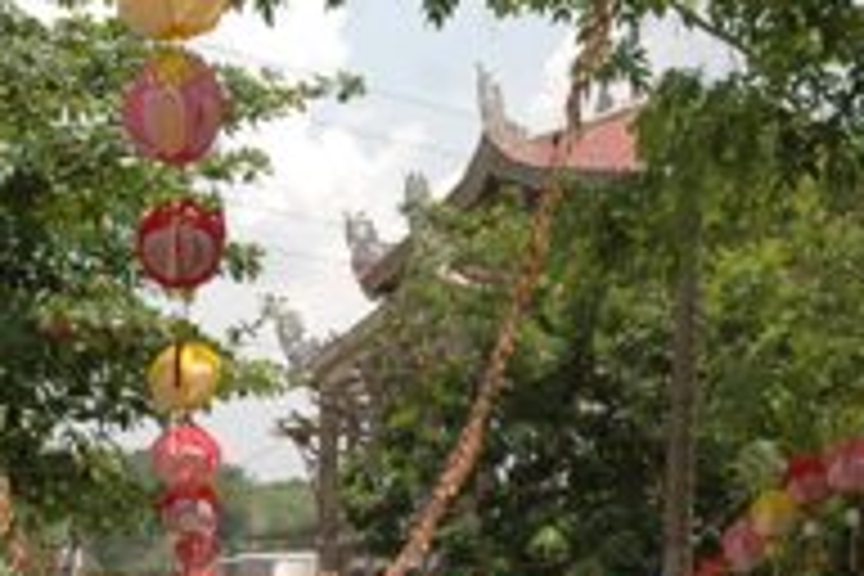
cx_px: 288
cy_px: 306
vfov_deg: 12.5
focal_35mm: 110
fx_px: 2640
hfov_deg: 18.5
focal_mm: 22
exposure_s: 1/320
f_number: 9
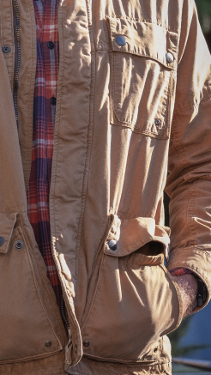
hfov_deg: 4.4
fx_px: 2714
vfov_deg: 7.9
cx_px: 274
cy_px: 49
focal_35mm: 273
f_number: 4
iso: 200
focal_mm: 63.4
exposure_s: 1/125
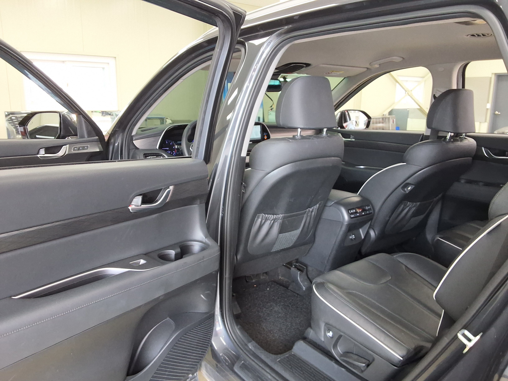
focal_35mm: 28
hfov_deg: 63.4
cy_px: 190
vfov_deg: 49.7
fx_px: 411
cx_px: 254
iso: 50
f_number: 1.9
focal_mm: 2.91
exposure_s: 1/40
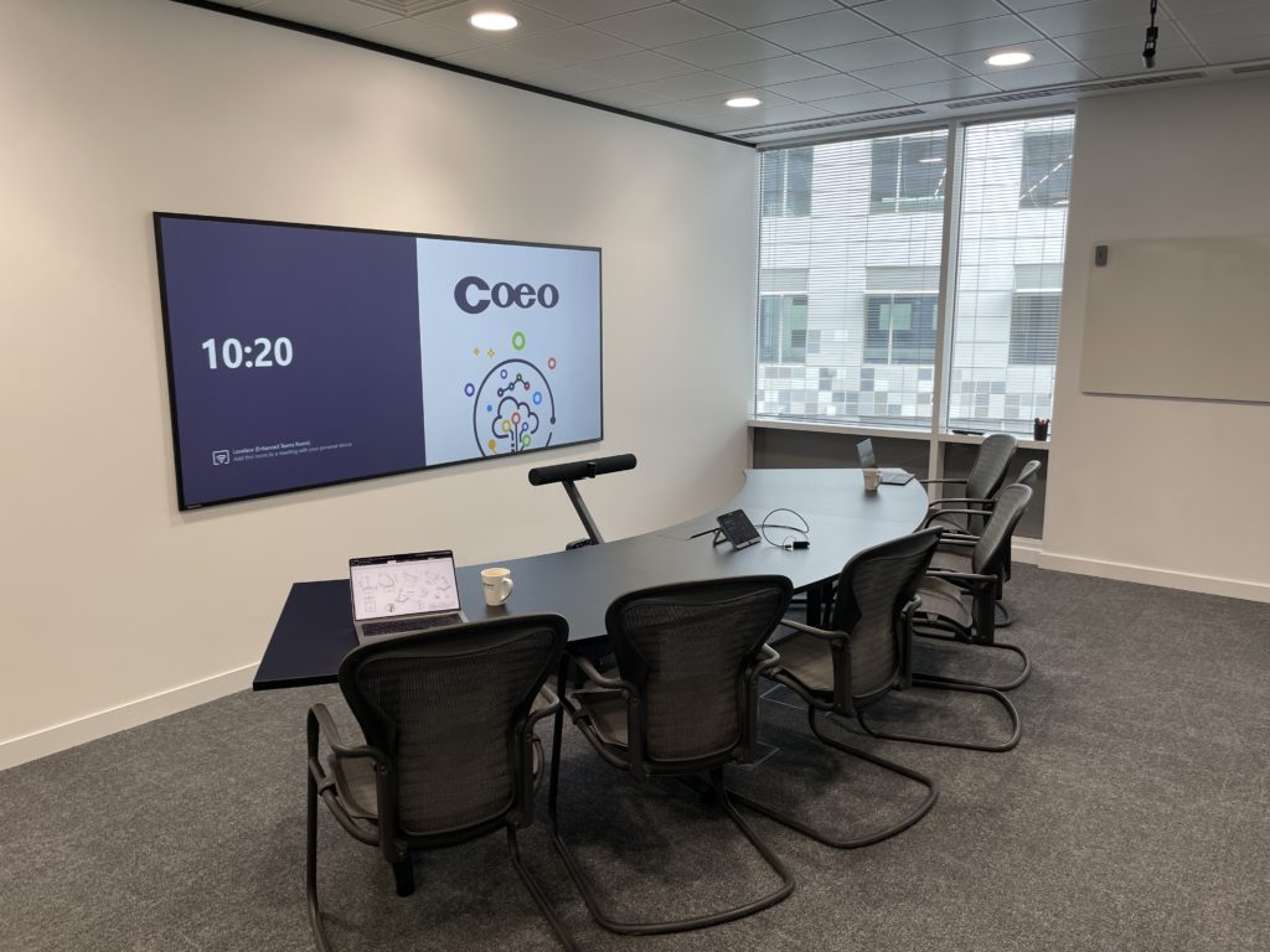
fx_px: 954
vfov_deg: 53.1
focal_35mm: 26
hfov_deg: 67.3
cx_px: 635
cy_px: 476
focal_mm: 4.2
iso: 64
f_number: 1.6
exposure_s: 1/111
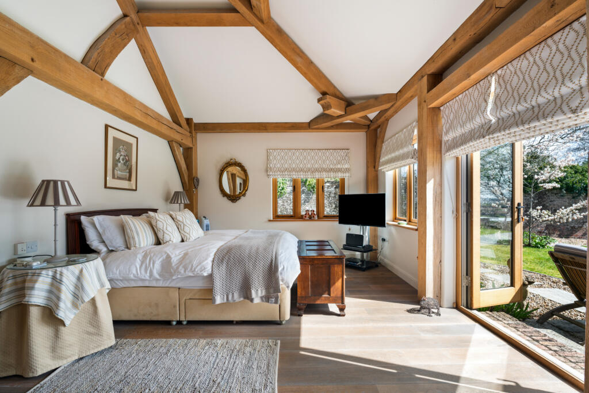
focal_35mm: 16
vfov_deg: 73.8
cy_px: 196
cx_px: 294
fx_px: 262
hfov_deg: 96.7
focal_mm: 16
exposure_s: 1/10
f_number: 9
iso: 160
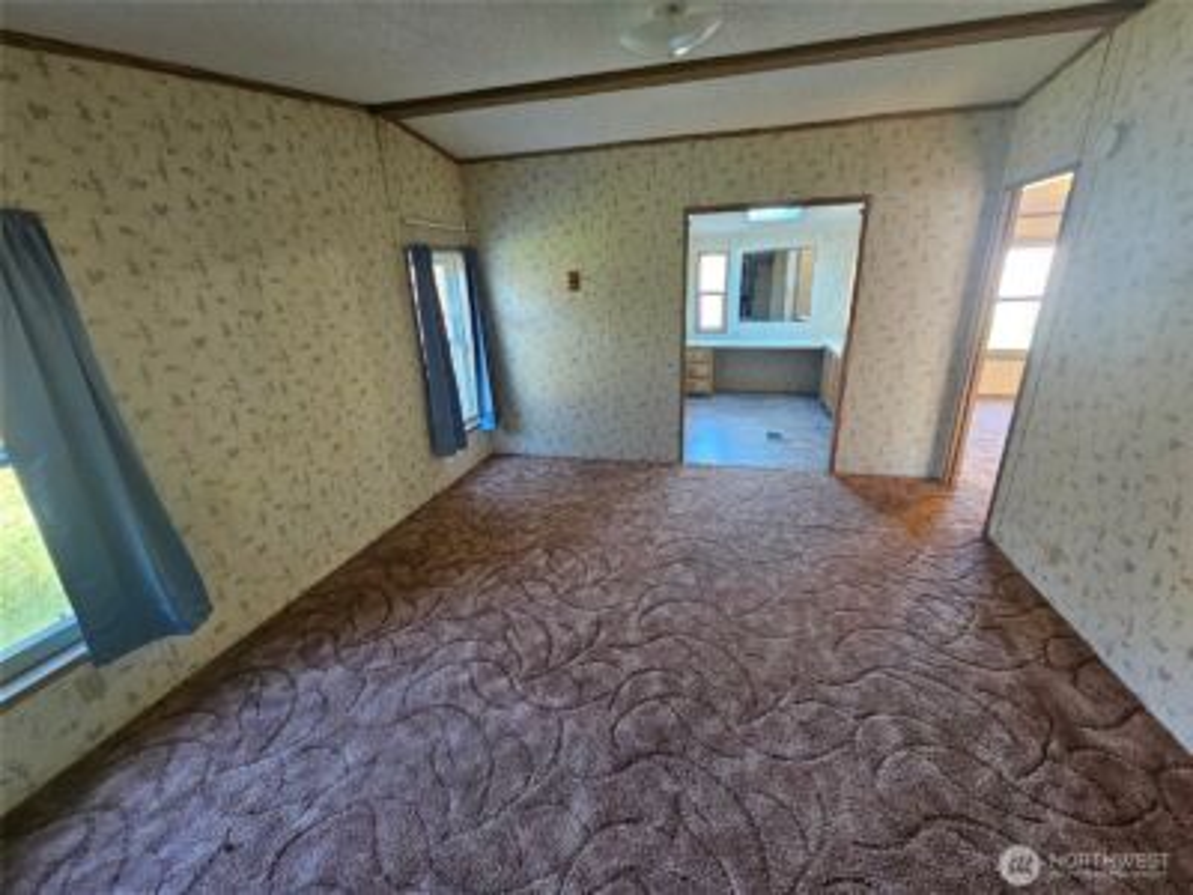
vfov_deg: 89.9
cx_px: 596
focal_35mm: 13
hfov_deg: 106.2
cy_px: 448
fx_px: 448
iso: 320
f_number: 2.2
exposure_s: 1/30
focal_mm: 2.2
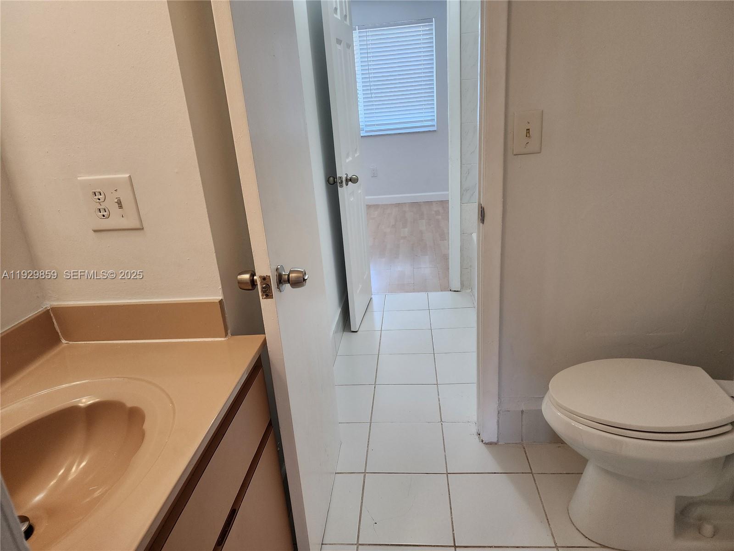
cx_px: 367
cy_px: 276
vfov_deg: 58.9
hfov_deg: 73.9
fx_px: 488
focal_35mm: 23
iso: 200
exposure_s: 1/120
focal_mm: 6.4
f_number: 1.8
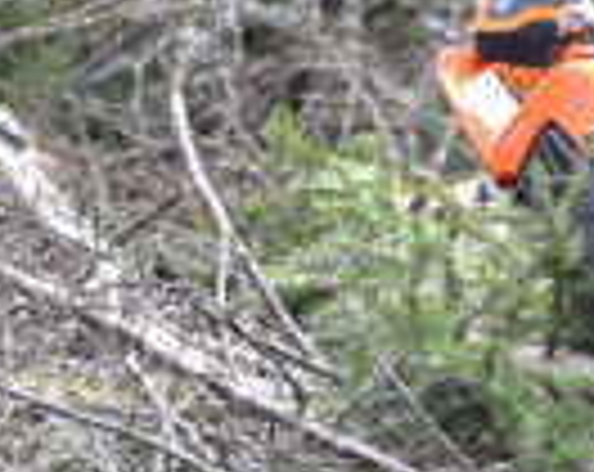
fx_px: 11700
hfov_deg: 2.9
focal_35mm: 667
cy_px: -117
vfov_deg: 2.3
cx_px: 302
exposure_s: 1/640
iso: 1600
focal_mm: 130
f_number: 6.3
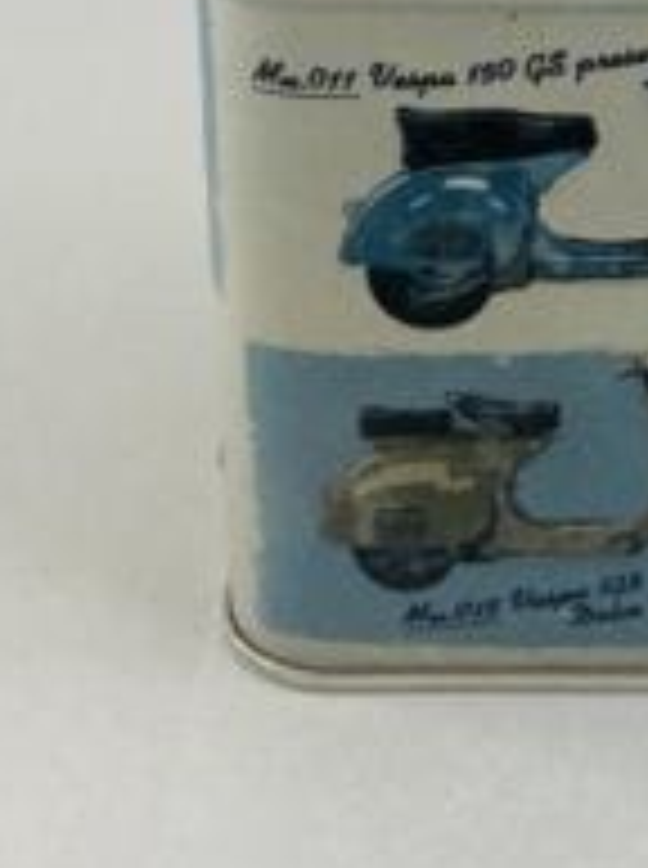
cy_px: -272
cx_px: 634
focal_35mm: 90
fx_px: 2254
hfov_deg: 16.1
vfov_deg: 20.0
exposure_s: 1/100
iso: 40
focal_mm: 4.25
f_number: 1.8
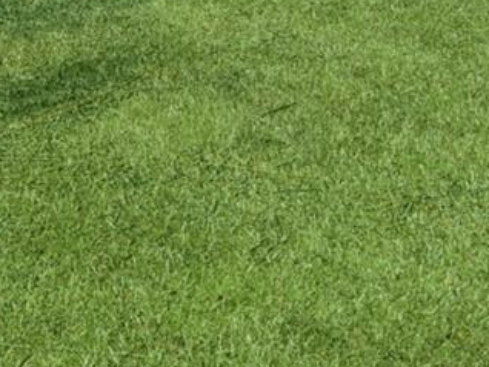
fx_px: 1400
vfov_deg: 13.1
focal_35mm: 99
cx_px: 131
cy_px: -346
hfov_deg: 19.7
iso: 80
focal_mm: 16
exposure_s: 1/200
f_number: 5.6
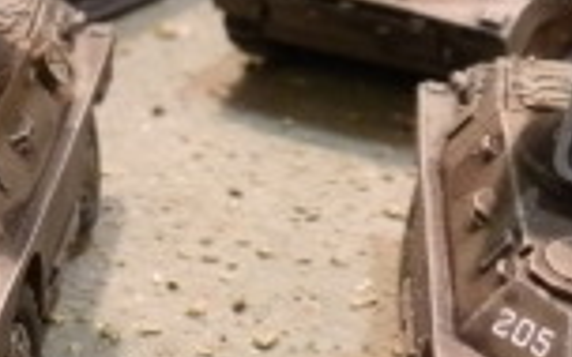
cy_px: 109
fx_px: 1637
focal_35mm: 105
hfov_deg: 19.0
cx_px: -72
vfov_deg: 12.4
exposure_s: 1/40
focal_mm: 5
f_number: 3.1
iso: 400
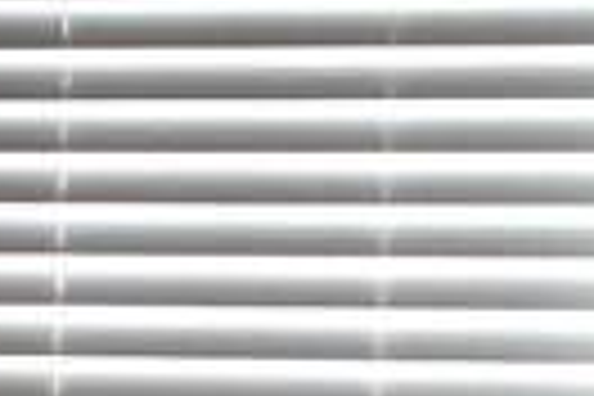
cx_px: -576
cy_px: 837
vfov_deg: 5.1
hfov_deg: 7.5
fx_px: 4389
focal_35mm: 266
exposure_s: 1/120
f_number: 2.4
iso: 80
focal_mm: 4.13
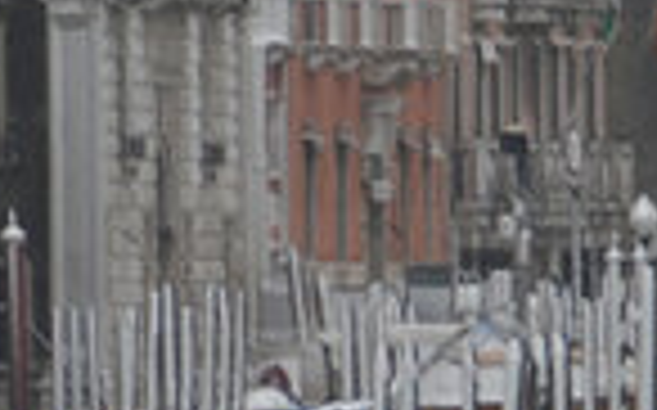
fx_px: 29736
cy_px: -63
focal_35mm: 1662
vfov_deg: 0.8
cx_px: 1678
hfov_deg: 1.3
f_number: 9
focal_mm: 220
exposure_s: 1/320
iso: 800
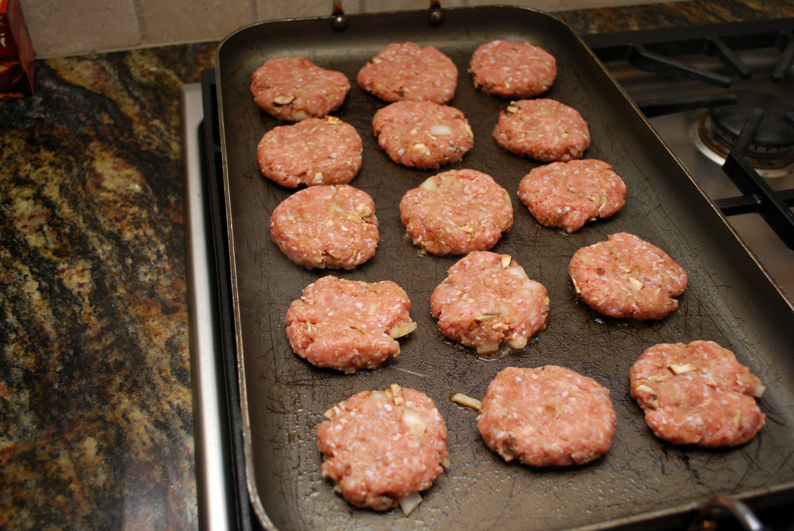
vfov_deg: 37.0
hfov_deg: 53.1
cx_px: 397
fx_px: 795
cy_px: 266
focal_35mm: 36
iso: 200
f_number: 4.2
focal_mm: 24
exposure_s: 1/60
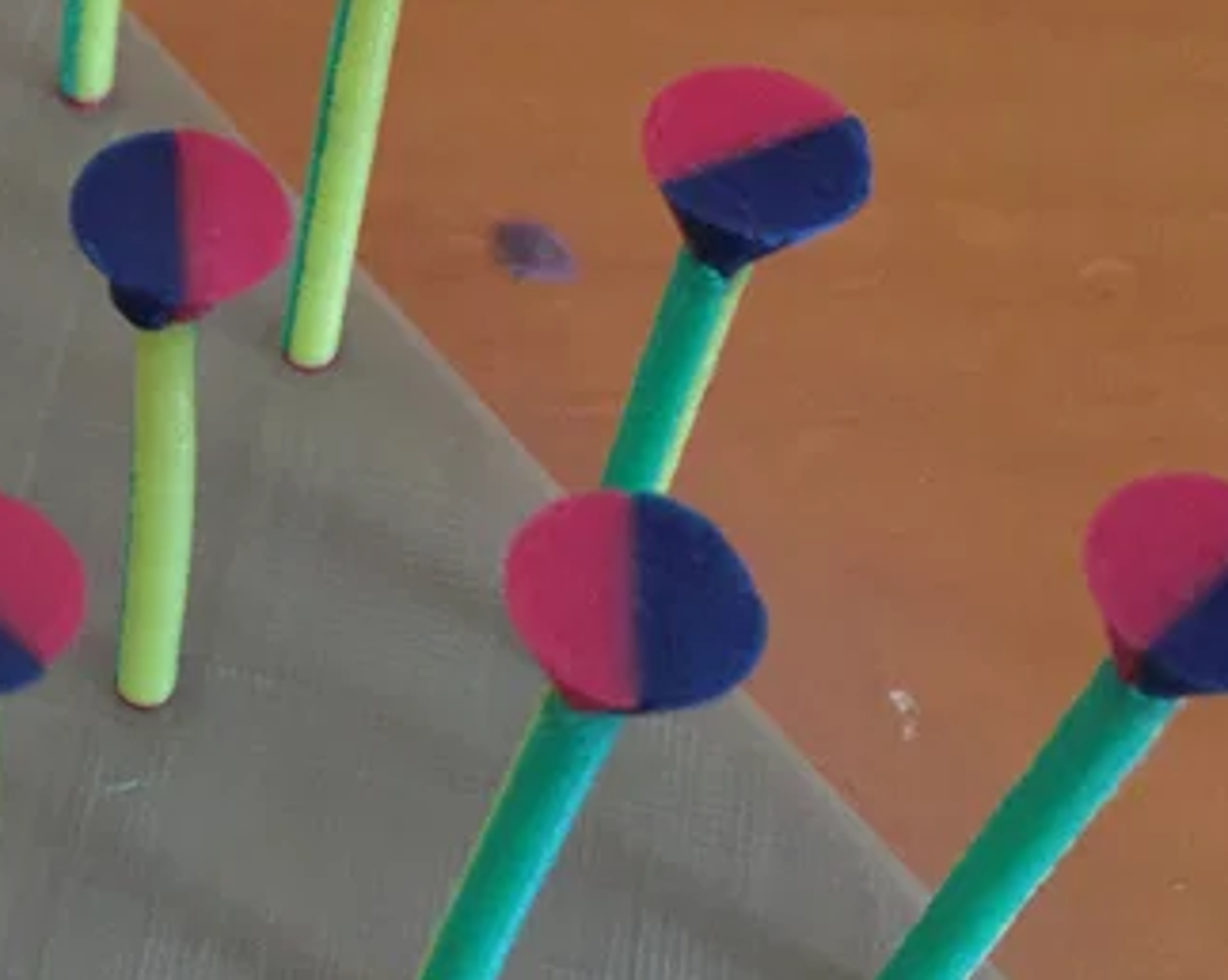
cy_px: 287
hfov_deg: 24.3
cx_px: -127
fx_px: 2652
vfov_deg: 20.8
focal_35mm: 73
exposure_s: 1/4
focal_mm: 4.15
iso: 160
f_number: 2.2
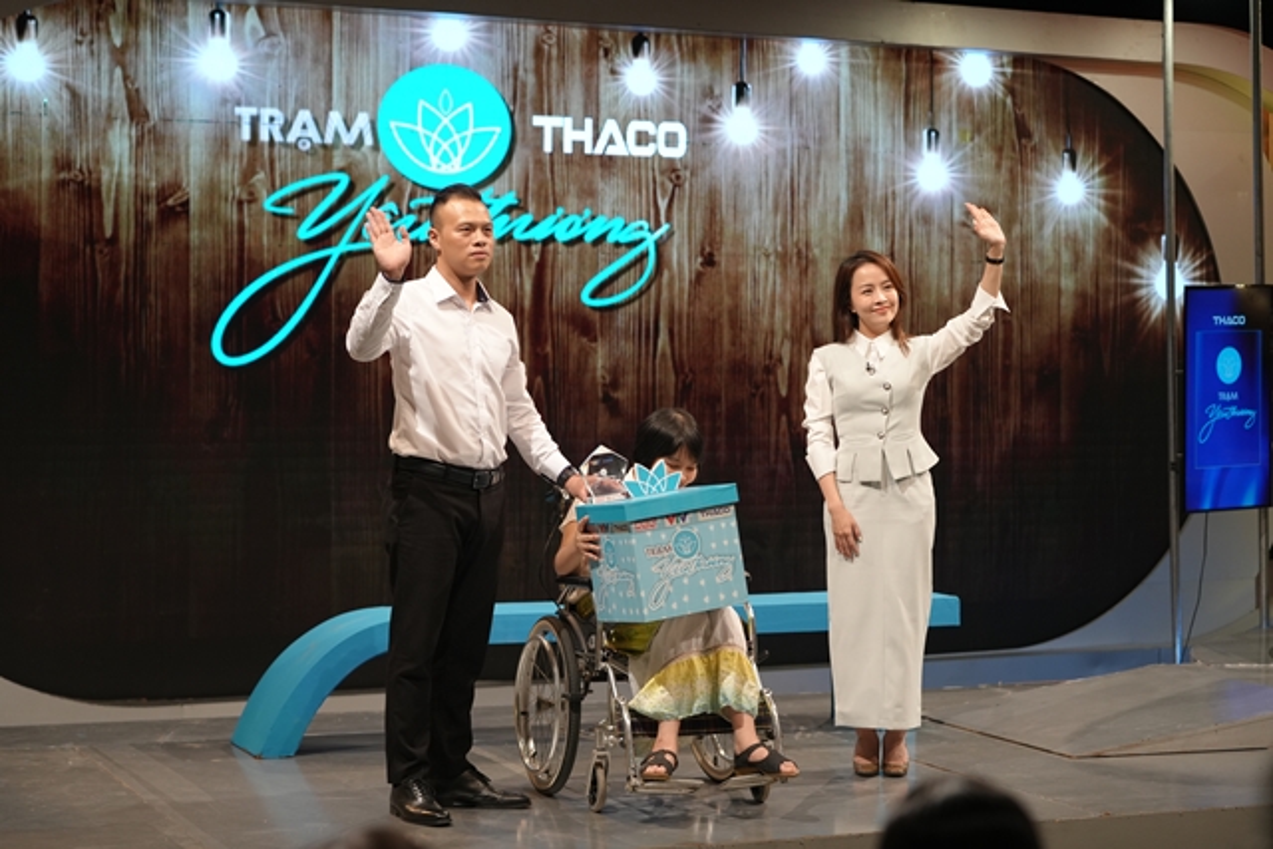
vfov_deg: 18.2
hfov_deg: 27.0
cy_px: 424
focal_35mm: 75
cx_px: 636
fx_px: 2653
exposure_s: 1/200
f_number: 2.8
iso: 1600
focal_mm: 75
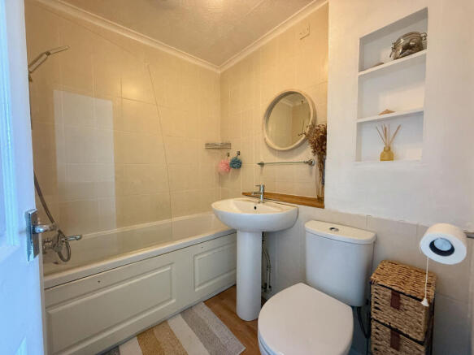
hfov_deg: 102.1
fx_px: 192
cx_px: 237
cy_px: 178
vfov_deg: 85.7
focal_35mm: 14
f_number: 2.2
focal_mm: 2.22
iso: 400
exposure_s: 1/50
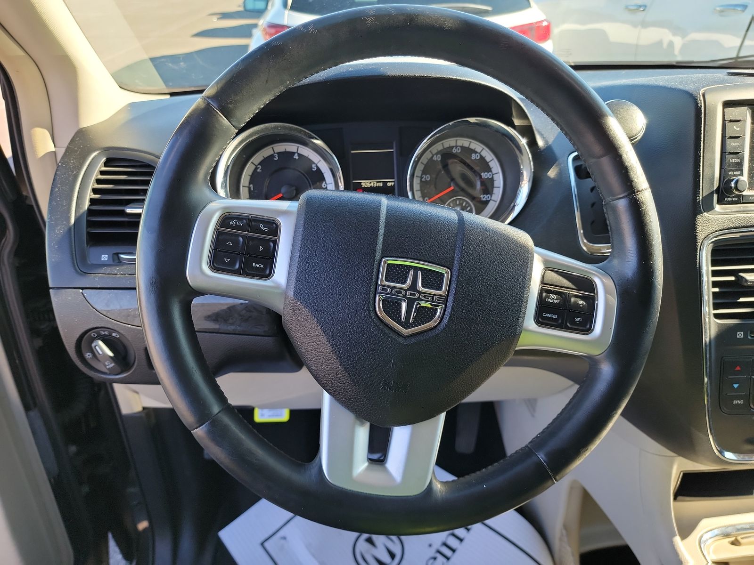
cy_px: 282
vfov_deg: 56.8
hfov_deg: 71.6
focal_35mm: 24
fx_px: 523
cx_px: 377
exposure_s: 1/59
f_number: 1.8
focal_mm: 6.7
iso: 54
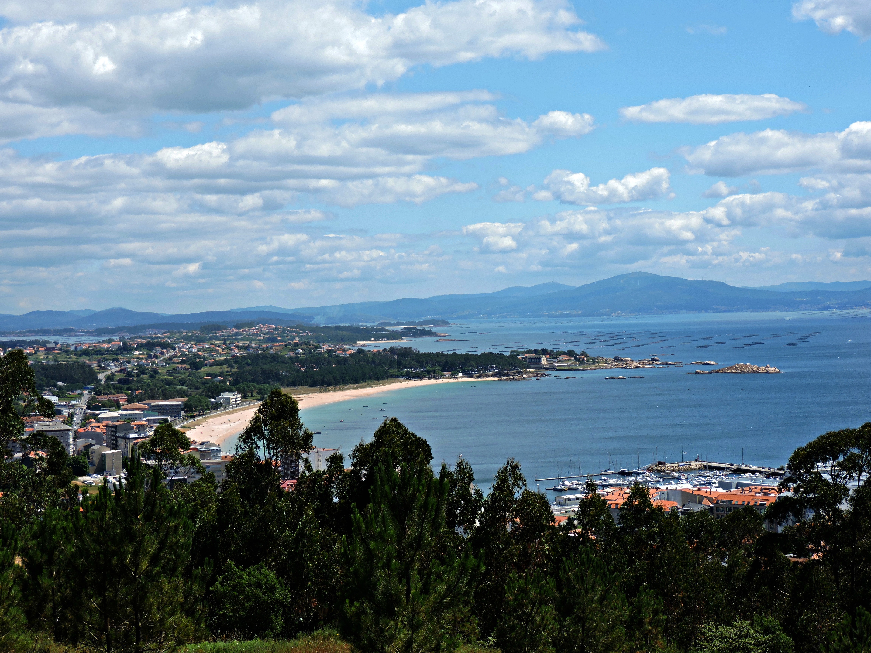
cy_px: 326
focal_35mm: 70
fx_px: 1761
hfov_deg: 27.8
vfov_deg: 21.0
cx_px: 436
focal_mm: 12.5
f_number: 3.9
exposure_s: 1/800
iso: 100
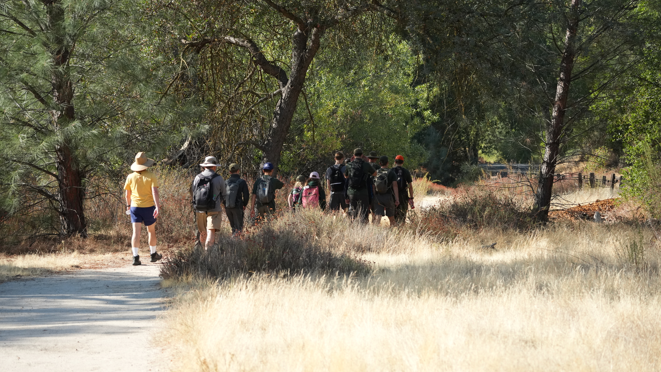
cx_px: 330
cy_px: 159
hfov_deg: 17.4
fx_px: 2156
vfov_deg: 9.9
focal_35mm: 123
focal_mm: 117
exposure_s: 1/1600
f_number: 5.6
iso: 1250
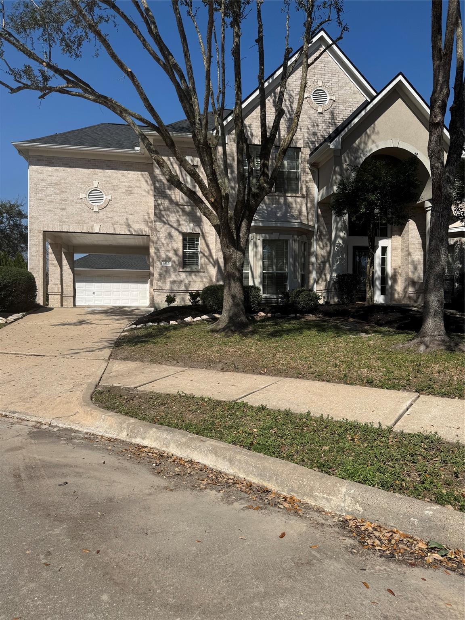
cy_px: 310
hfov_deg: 56.8
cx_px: 232
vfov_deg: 71.6
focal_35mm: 24
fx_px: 430
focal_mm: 6.76
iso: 80
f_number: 1.78
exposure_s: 1/7092
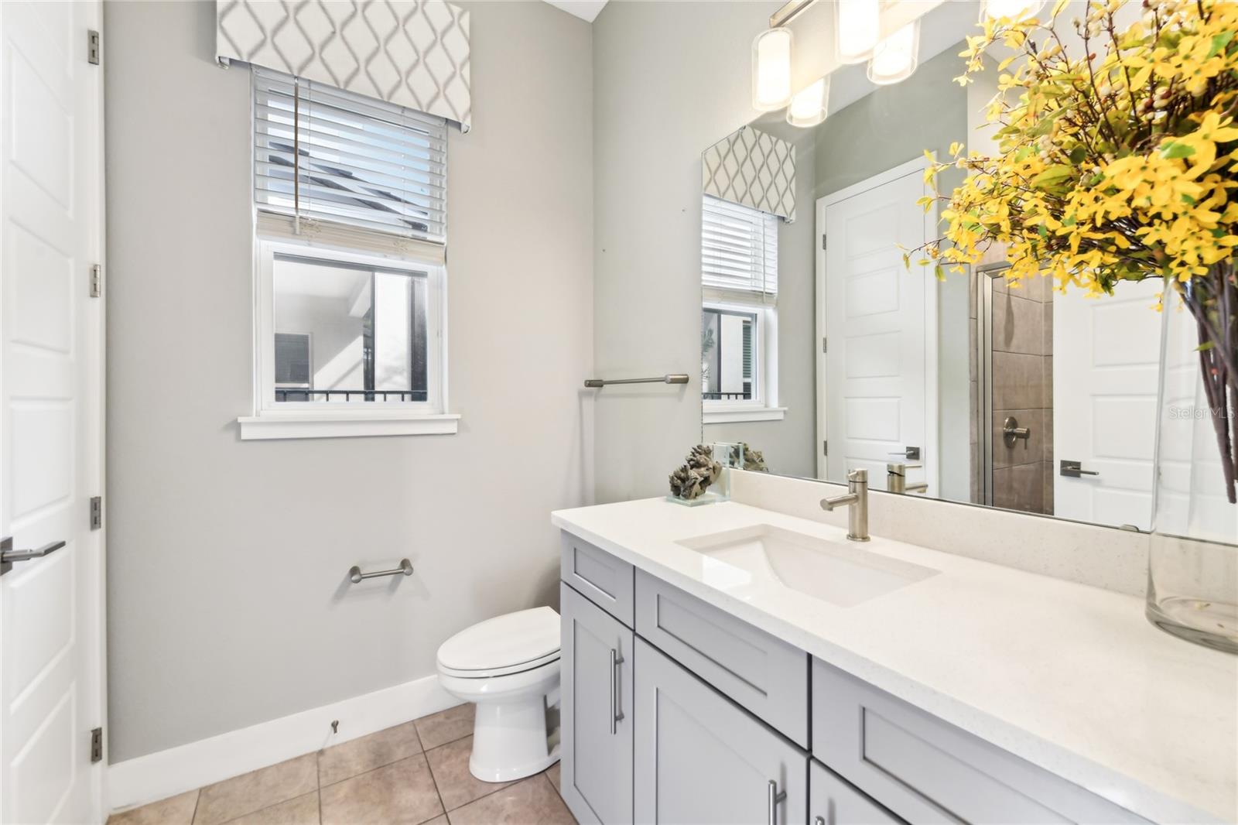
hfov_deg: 104.3
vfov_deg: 81.2
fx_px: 481
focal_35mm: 14
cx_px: 619
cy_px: 412
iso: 400
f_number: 8
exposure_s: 1/15
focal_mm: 14
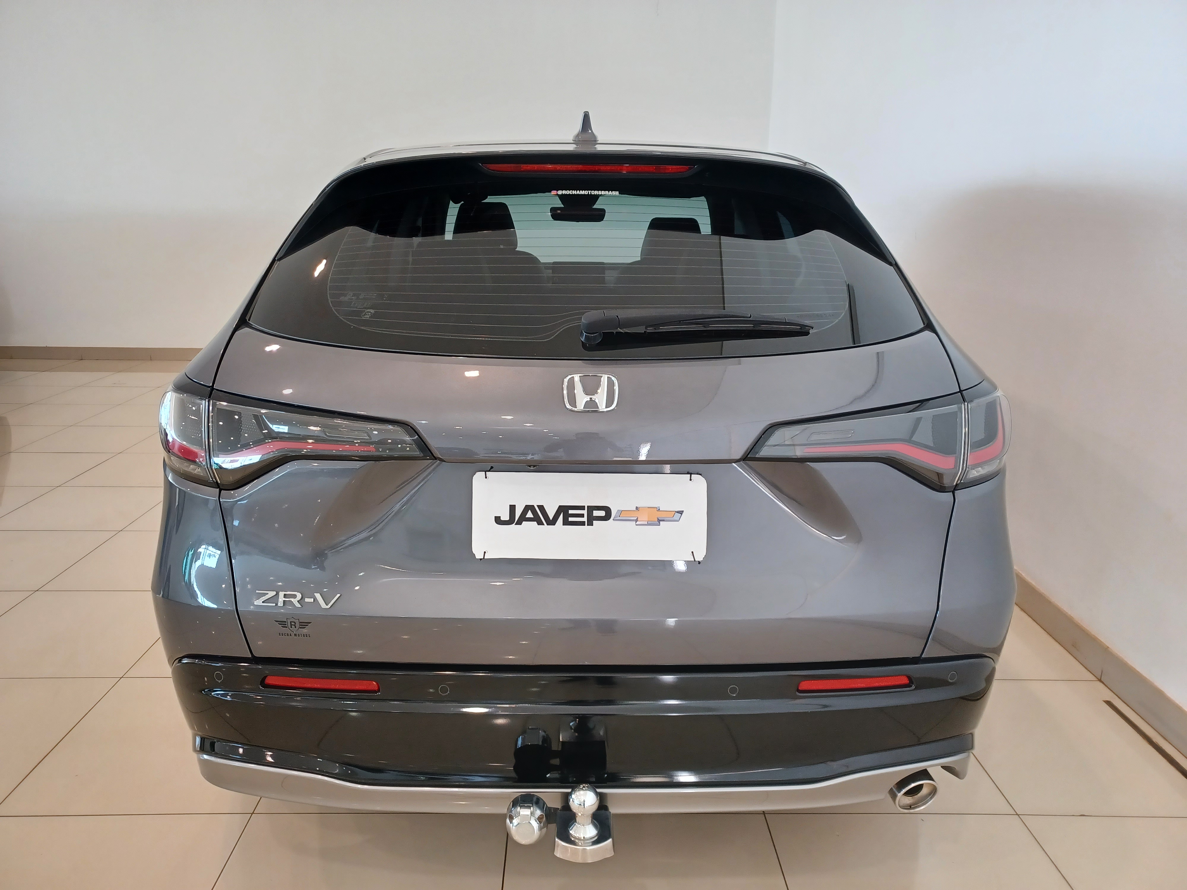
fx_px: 857
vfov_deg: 54.9
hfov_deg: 69.4
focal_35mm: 25
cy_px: 445
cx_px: 594
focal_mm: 4.6
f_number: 1.8
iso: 250
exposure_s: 1/60
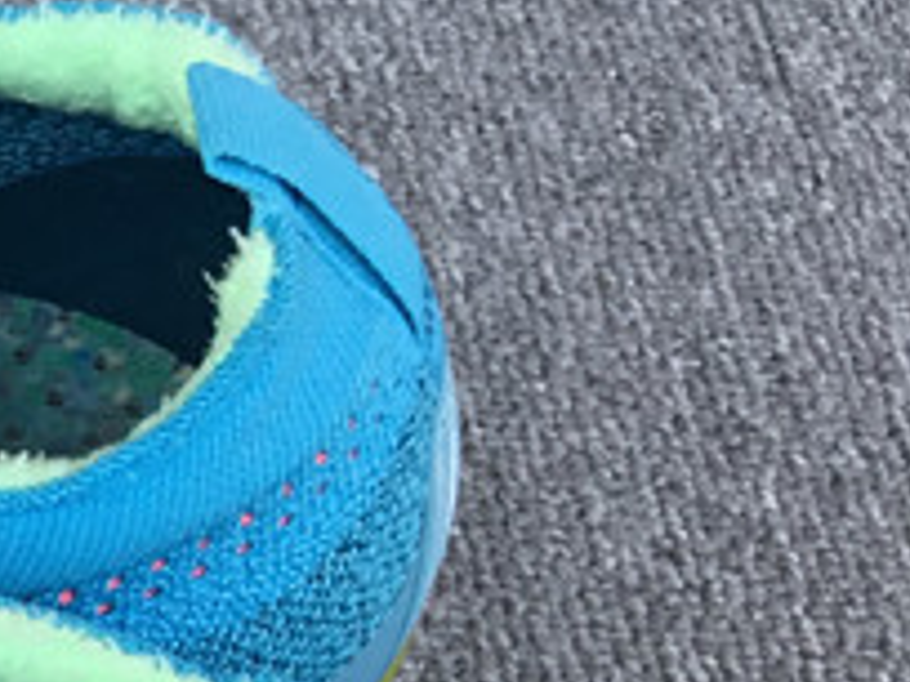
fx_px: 3602
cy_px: 769
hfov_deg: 12.7
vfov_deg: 10.7
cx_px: -892
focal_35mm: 137
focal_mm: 3.3
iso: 25
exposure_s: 1/148
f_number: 2.4
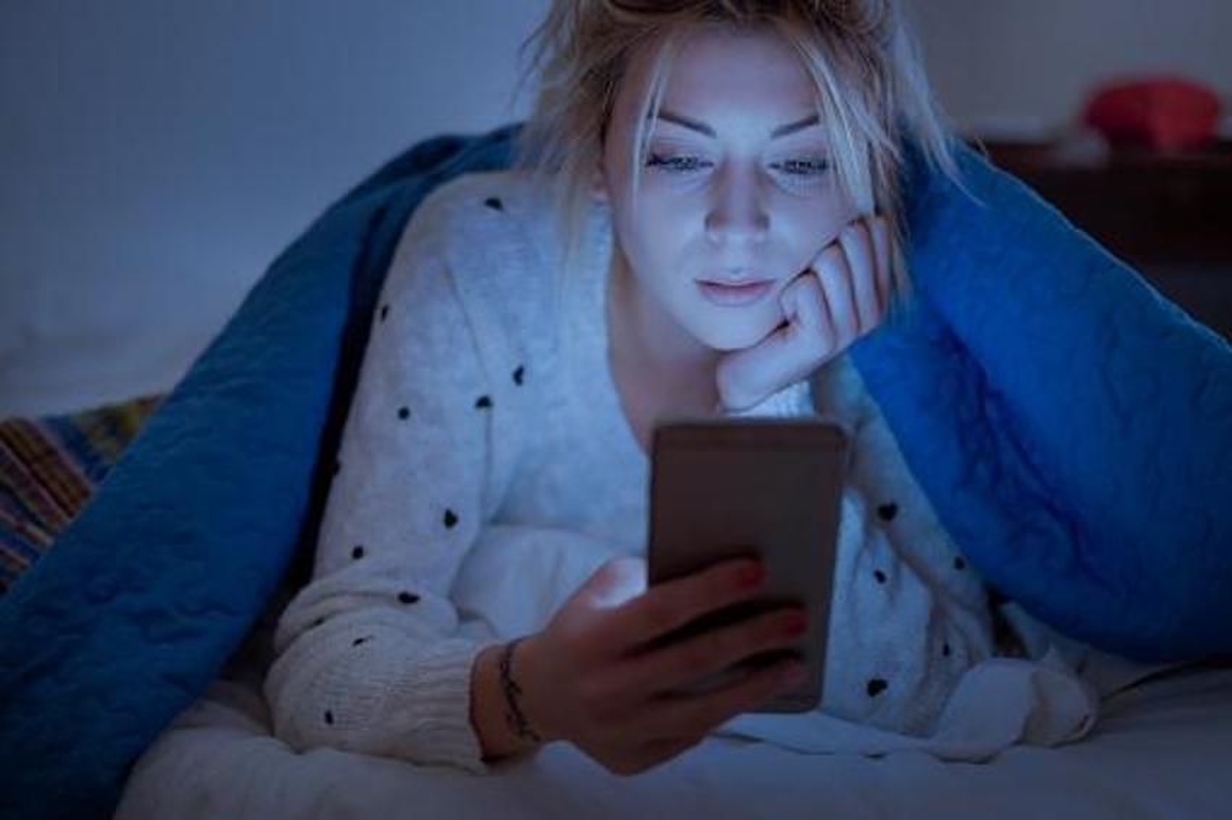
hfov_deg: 37.5
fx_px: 1813
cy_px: 410
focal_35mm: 53
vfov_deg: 25.5
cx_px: 616
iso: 400
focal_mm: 35
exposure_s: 1/20
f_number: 1.6
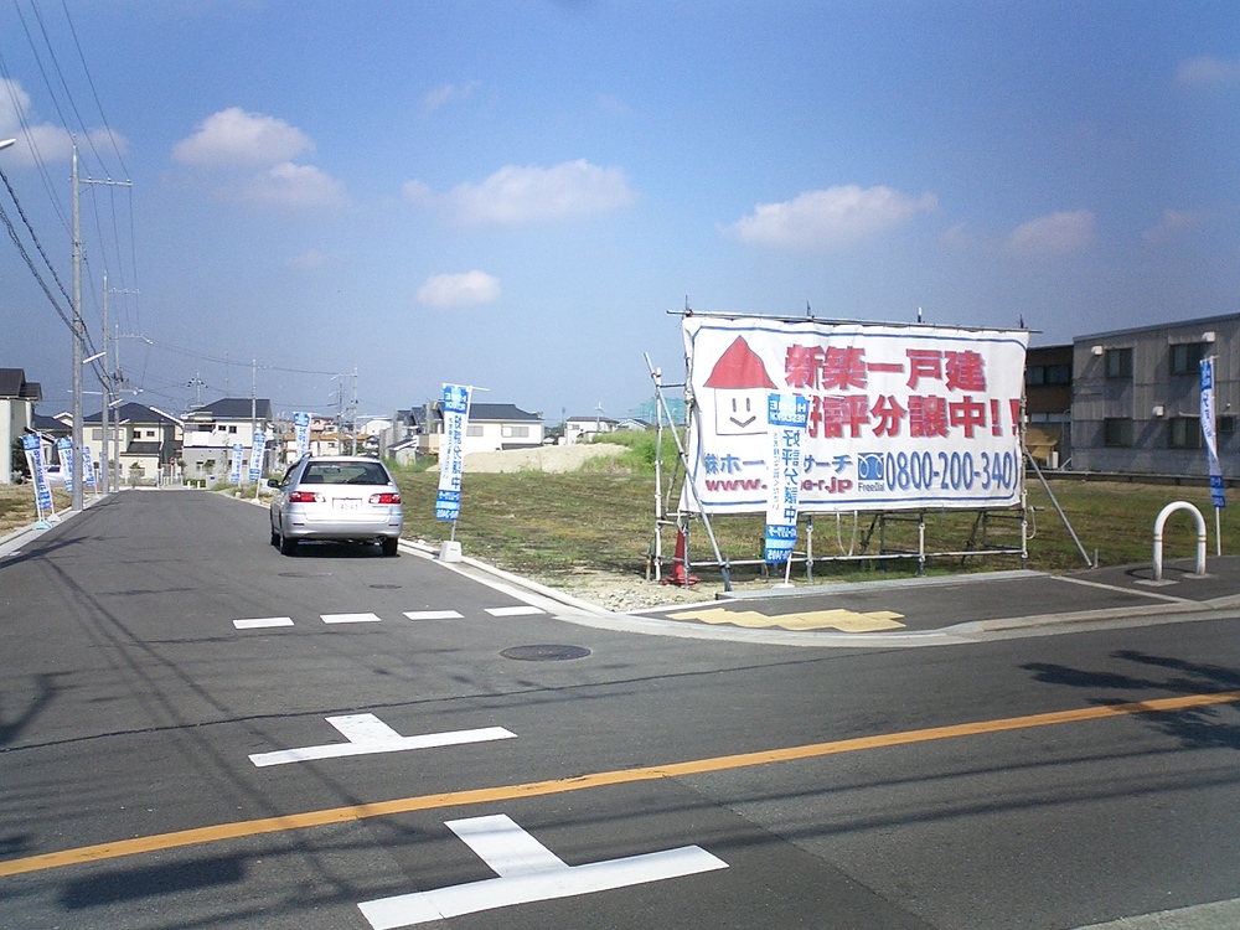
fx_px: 1325
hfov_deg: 50.1
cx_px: 620
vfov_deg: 38.7
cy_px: 465
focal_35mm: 37
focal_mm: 5.6
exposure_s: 1/1250
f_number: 3.5
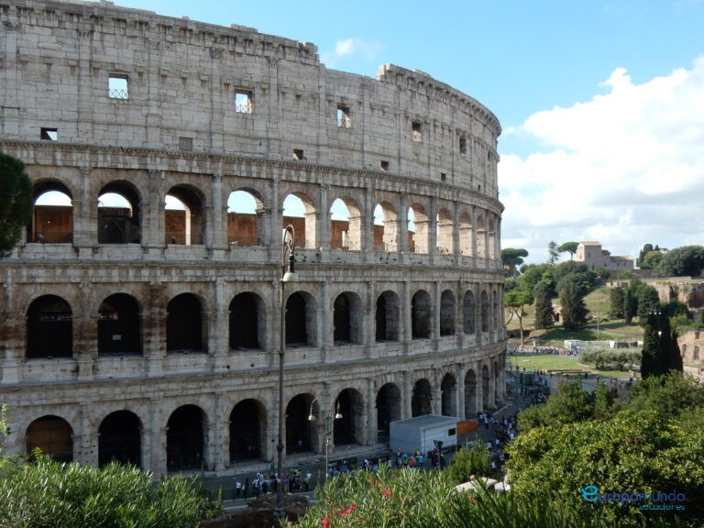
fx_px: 732
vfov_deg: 39.7
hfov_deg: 51.4
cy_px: 264
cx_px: 352
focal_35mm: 36
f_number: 4
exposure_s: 1/640
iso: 125
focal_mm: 6.4
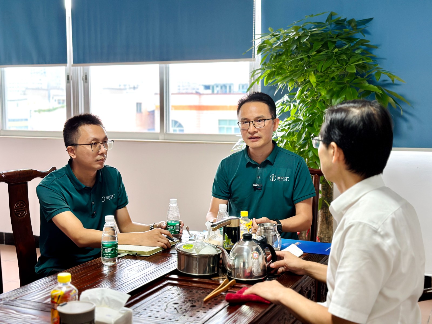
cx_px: 216
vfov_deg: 30.3
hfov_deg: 39.7
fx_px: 599
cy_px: 162
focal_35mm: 48
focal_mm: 6.86
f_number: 1.78
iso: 125
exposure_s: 1/100
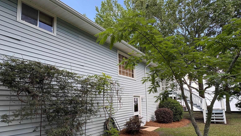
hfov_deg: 86.5
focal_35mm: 20
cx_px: 129
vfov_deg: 55.0
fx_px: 128
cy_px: 88
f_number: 2.2
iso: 64
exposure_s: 1/368
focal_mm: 2.22
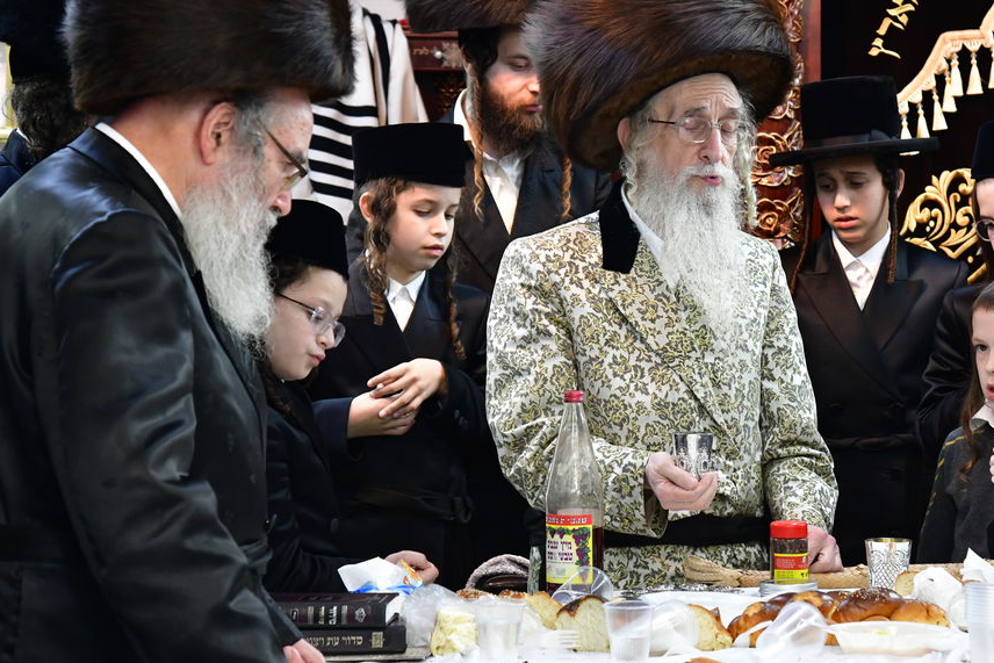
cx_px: 707
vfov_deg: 9.9
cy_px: 263
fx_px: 3838
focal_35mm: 139
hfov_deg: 14.7
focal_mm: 85
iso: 3200
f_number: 5.6
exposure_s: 1/100
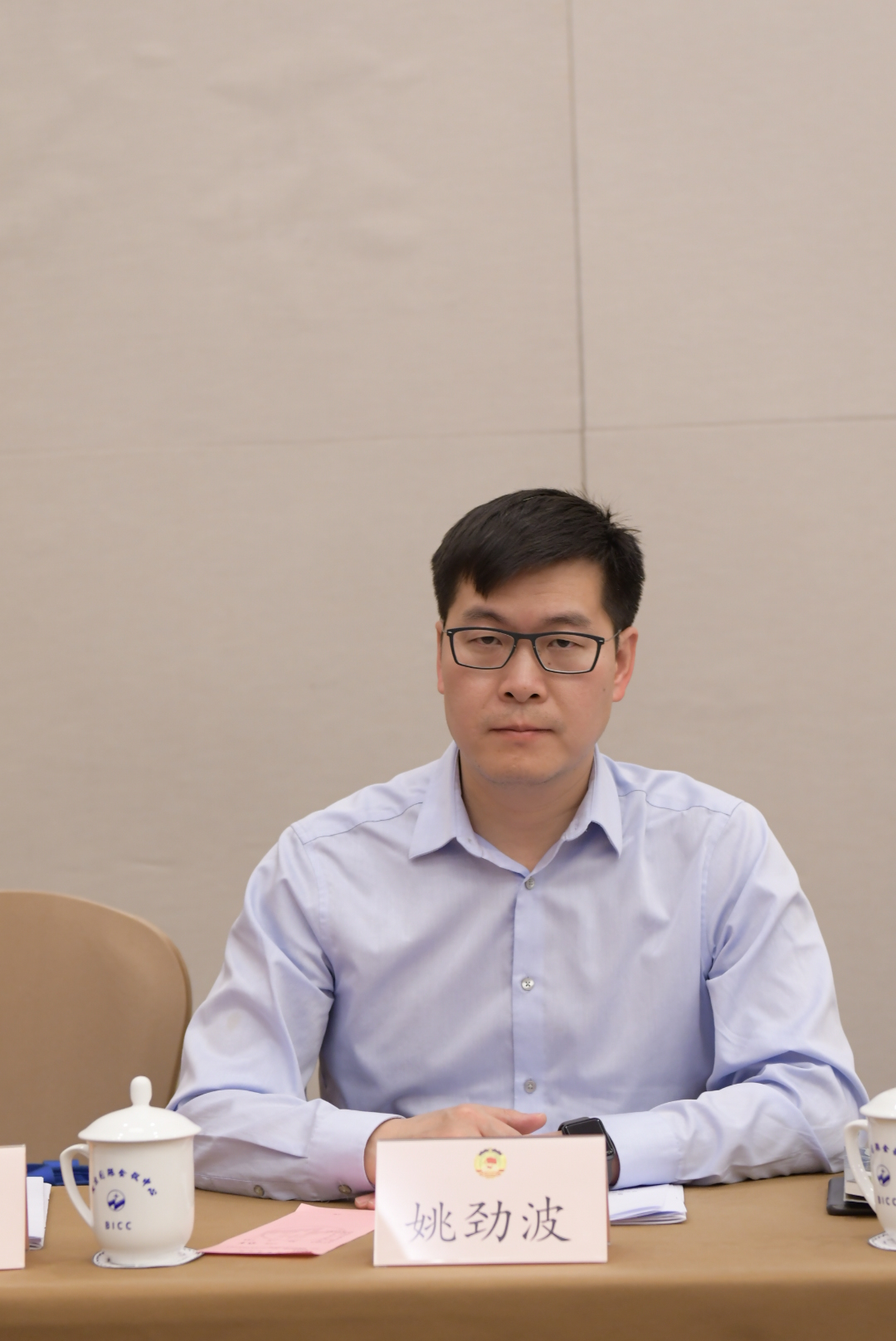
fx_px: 2683
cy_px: 670
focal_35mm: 72
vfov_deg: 28.1
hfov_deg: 19.0
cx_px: 448
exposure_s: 1/80
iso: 1250
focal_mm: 48
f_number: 3.2
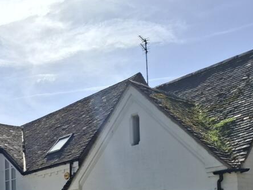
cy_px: 205
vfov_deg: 25.6
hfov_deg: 32.5
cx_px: -14
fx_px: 387
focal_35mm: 53
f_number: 1.8
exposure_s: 1/3546
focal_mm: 5.54
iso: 50
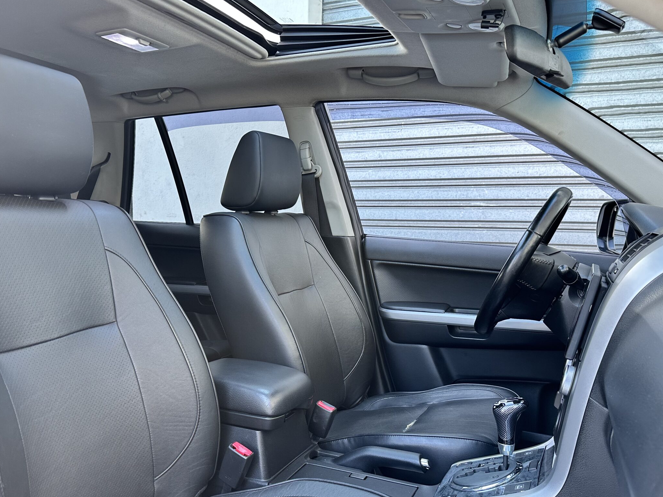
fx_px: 575
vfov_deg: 46.7
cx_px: 313
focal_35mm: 30
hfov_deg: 59.9
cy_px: 275
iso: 100
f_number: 1.78
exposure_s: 1/121
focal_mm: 6.86
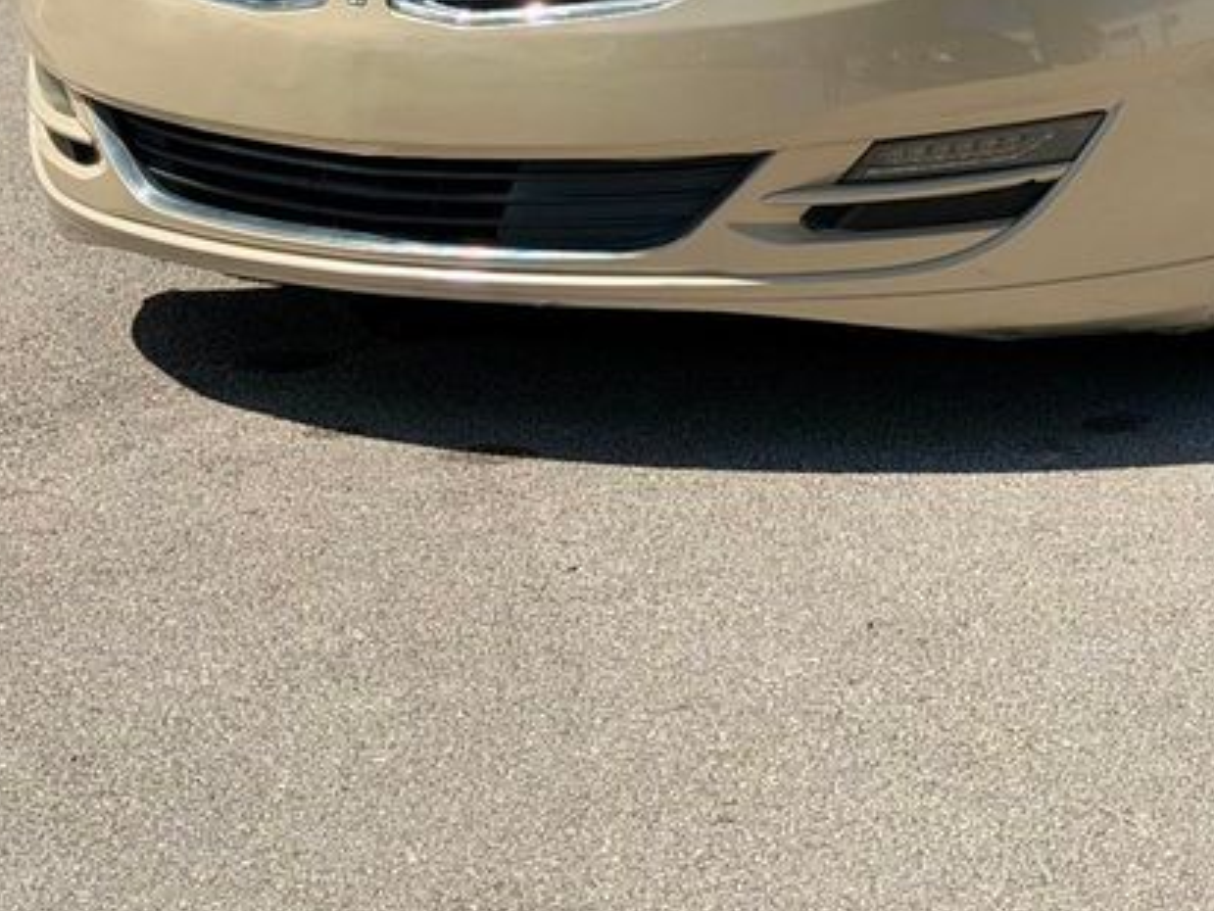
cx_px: 1035
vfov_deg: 12.2
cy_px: -147
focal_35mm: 119
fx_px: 4175
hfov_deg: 16.4
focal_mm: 6.76
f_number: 1.78
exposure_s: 1/7143
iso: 64
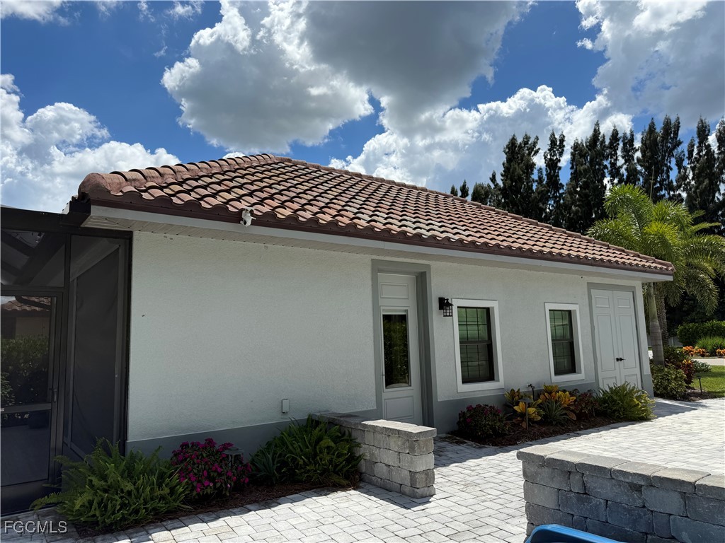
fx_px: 503
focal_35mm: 24
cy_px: 272
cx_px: 362
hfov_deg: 71.6
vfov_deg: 56.8
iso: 80
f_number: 1.78
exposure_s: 1/6173
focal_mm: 6.76
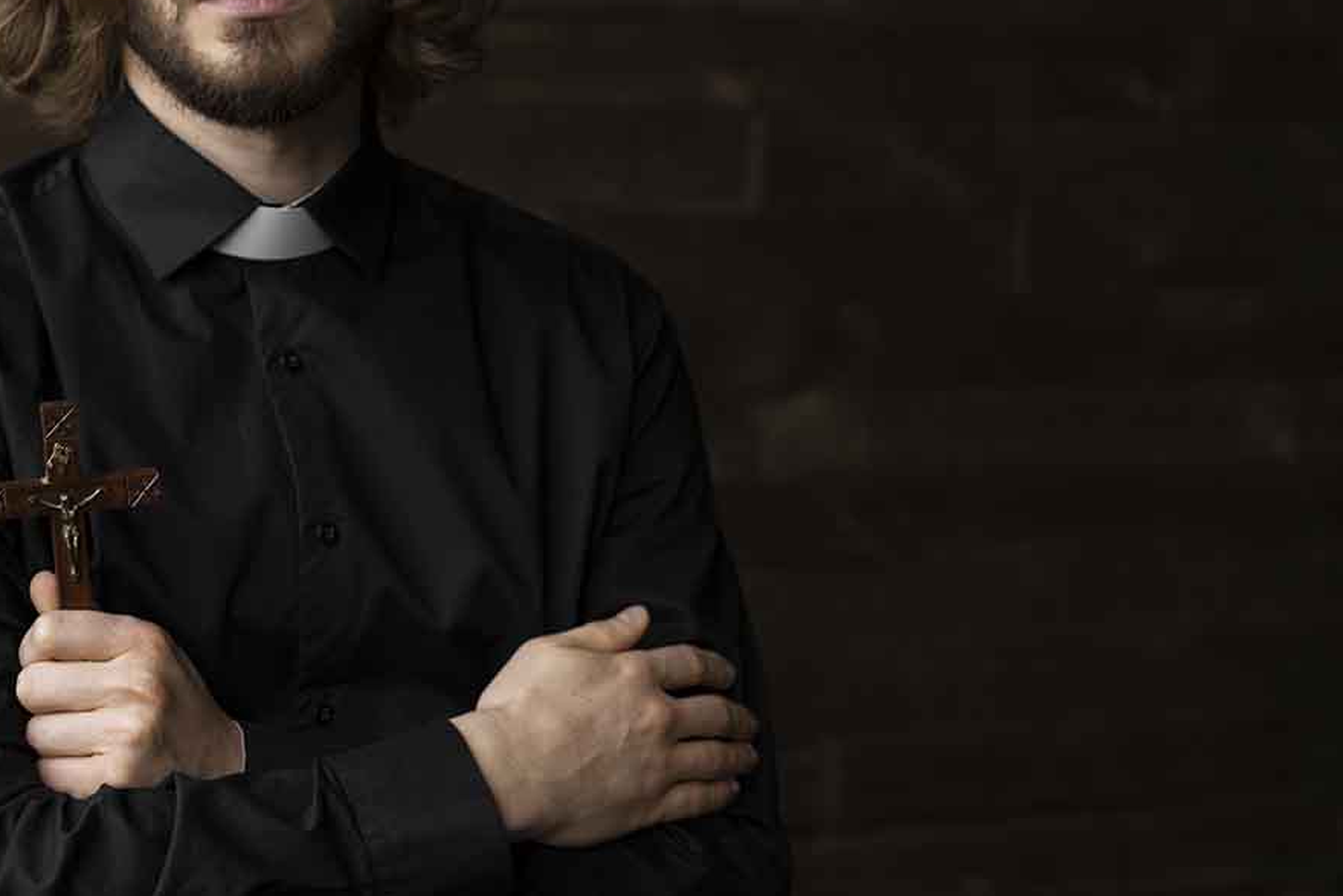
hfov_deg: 26.8
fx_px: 2798
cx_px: 458
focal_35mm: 75
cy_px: 537
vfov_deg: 18.2
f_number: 3.5
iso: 125
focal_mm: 55
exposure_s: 1/160
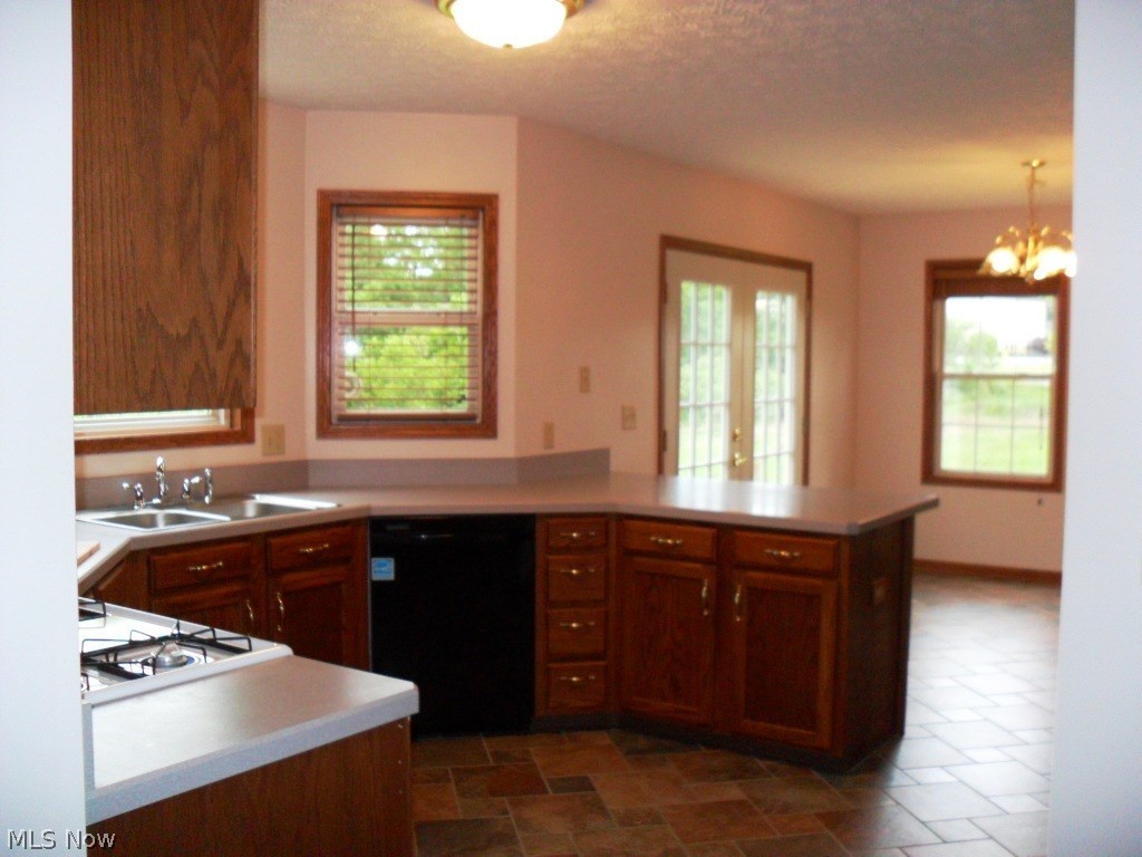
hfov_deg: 52.6
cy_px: 428
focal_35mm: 35
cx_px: 571
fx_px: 1155
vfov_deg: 40.7
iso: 200
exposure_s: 1/45
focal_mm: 6.3
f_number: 3
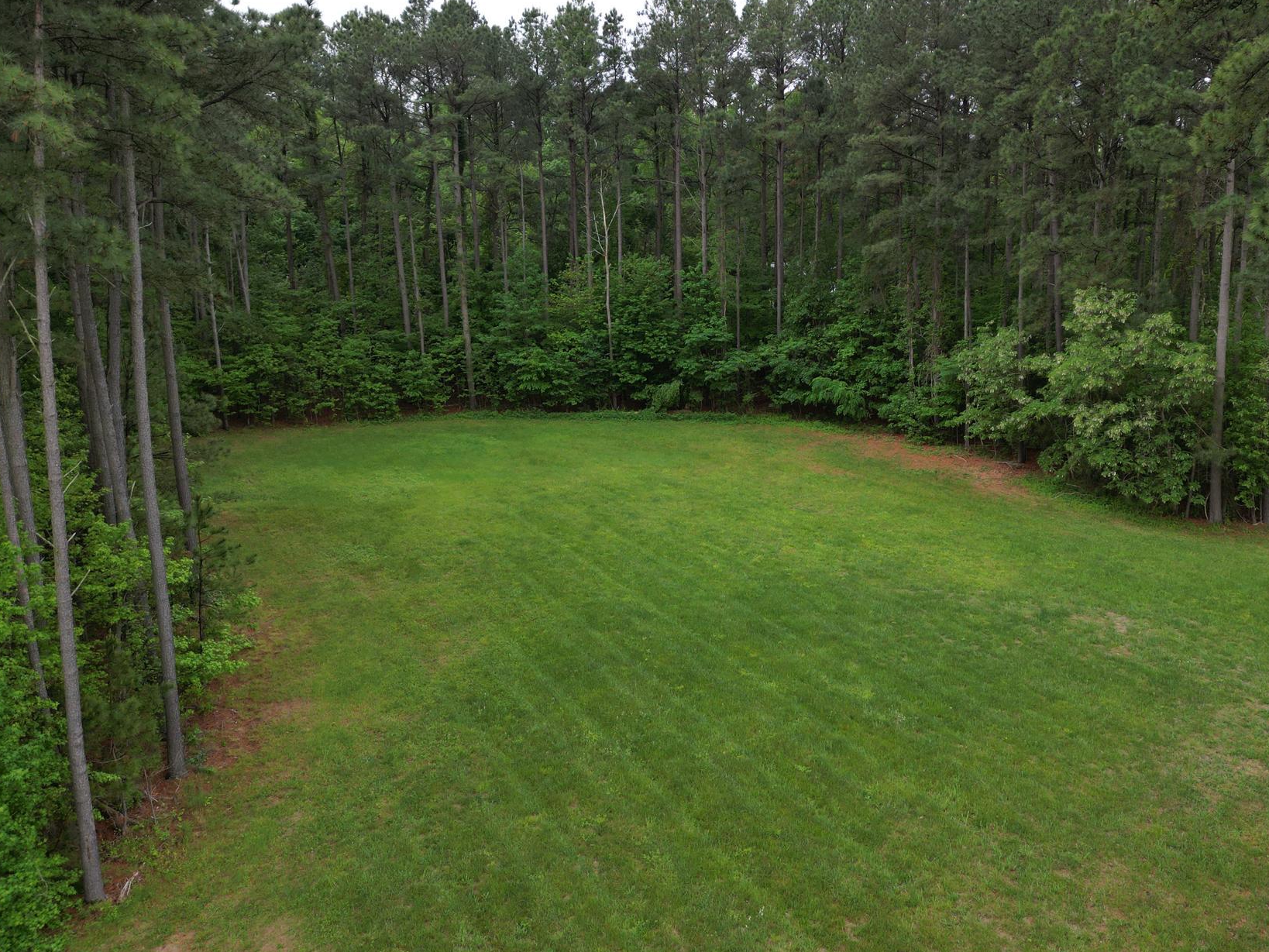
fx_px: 1100
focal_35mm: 30
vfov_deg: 46.8
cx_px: 734
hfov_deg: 59.7
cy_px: 436
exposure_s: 1/1250
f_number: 1.7
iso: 130
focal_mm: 6.72
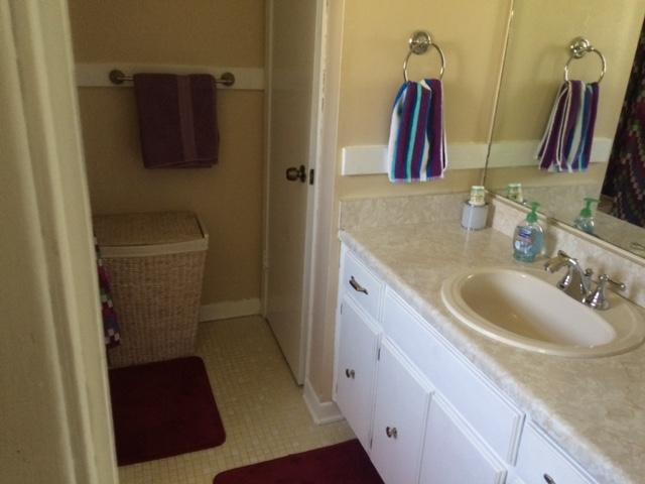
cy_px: 242
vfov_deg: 48.2
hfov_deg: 61.7
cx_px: 322
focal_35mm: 29
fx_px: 540
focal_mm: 4.15
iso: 200
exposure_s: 1/30
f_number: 2.2
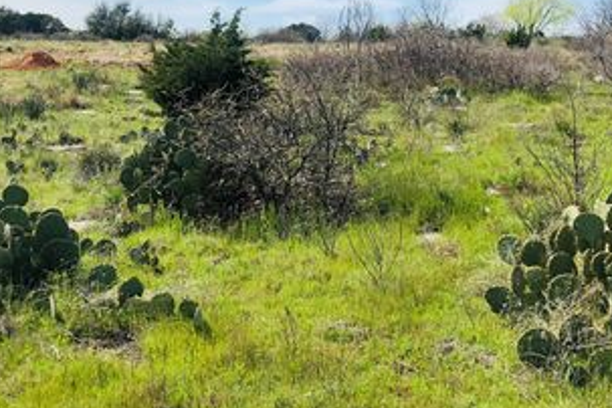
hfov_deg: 41.1
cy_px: 126
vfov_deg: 27.8
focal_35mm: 48
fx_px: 816
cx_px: 335
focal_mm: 3.99
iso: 20
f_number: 1.8
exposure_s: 1/3003
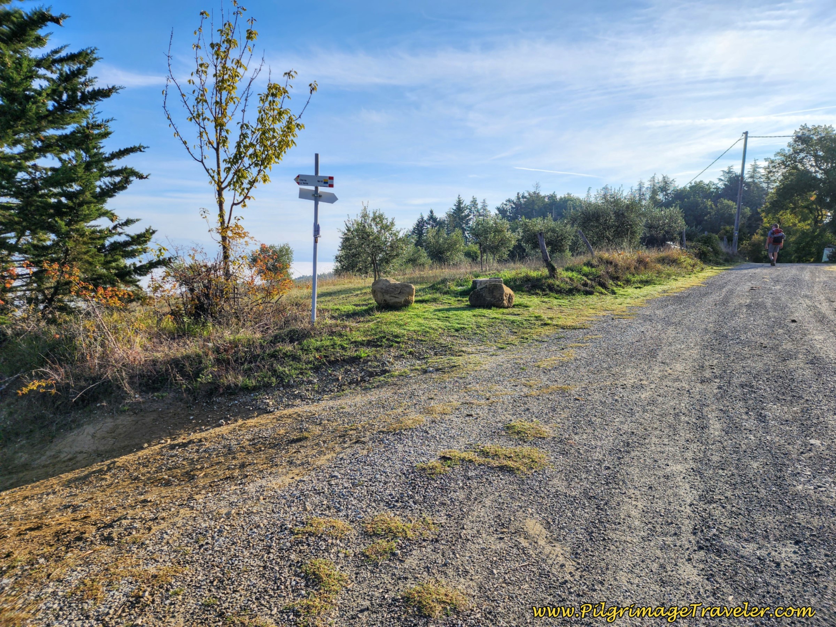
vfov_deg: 58.9
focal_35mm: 23
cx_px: 418
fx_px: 555
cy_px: 314
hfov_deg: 73.9
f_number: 1.8
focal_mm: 6.4
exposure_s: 1/1235
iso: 12
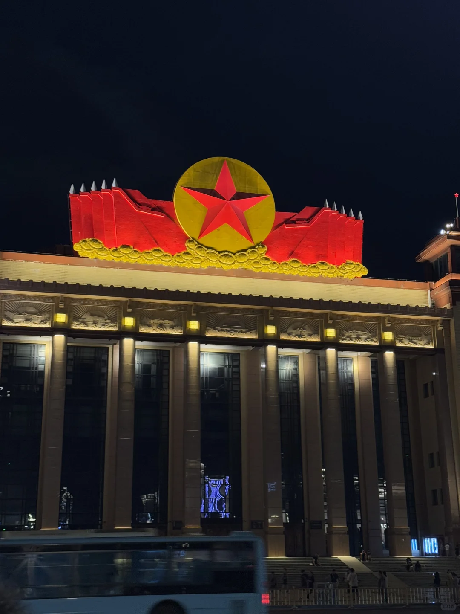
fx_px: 850
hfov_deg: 30.3
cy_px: 307
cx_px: 230
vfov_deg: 39.7
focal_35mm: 48
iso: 100
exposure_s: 1/50
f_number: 1.78
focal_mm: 6.76
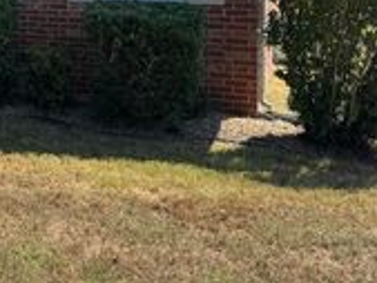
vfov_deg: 19.8
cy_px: -37
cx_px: -91
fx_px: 774
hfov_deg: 24.4
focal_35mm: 71
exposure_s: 1/1980
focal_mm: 6.76
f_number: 1.78
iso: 80
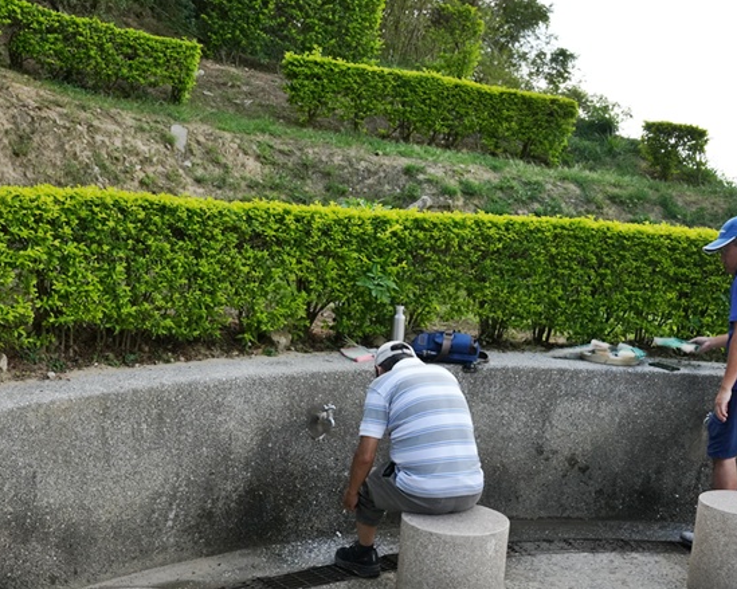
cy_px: 429
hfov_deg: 43.8
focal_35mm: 42
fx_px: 916
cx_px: 377
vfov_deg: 35.0
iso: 1600
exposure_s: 1/800
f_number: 8
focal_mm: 24
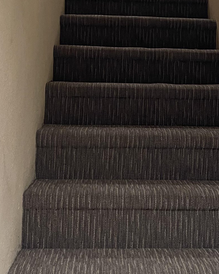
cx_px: 142
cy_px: 47
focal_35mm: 60
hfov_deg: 25.3
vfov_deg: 30.5
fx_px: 486
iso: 500
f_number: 1.6
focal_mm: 5.1
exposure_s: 1/30
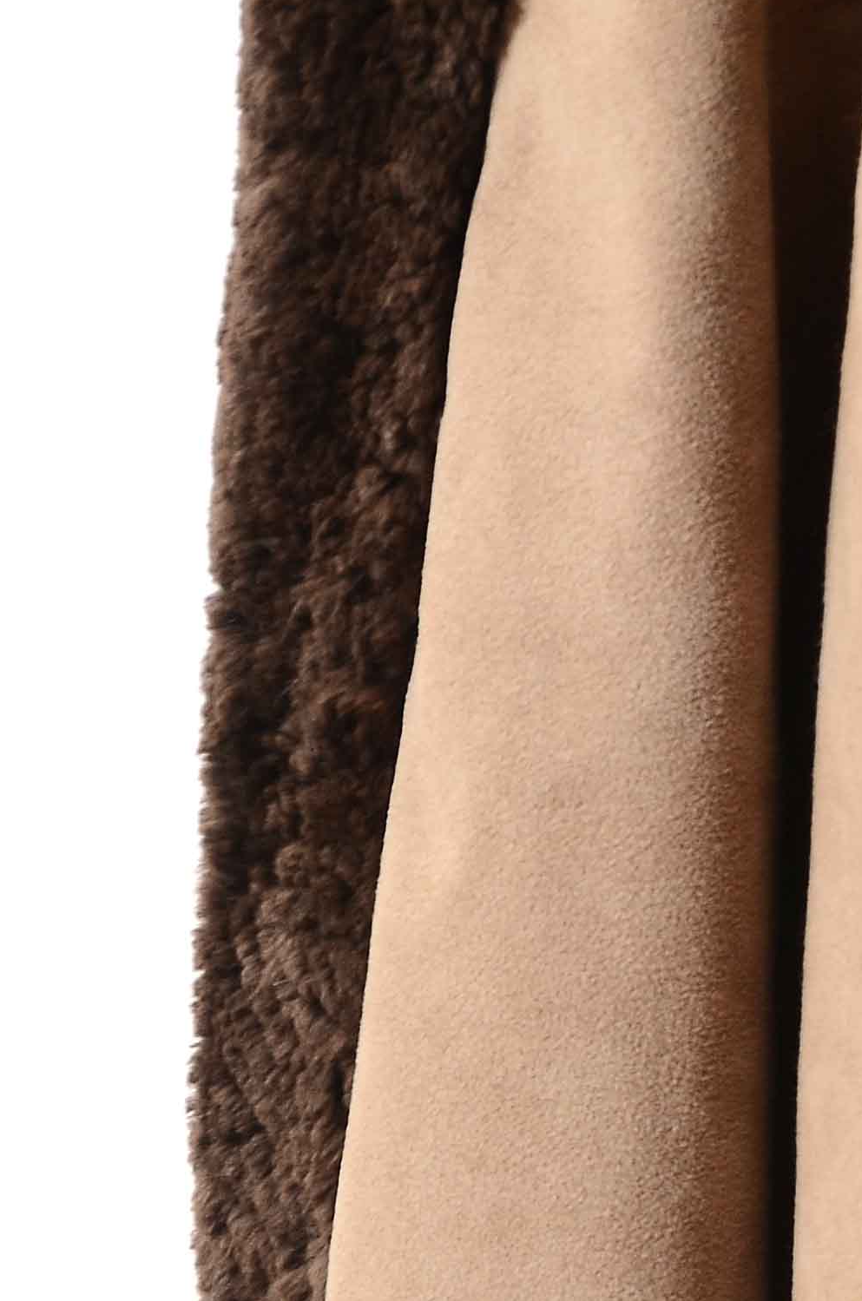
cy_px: 1783
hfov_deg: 2.6
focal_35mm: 518
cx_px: 1157
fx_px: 18673
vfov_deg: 4.0
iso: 160
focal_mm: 105
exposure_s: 1/80
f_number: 7.1
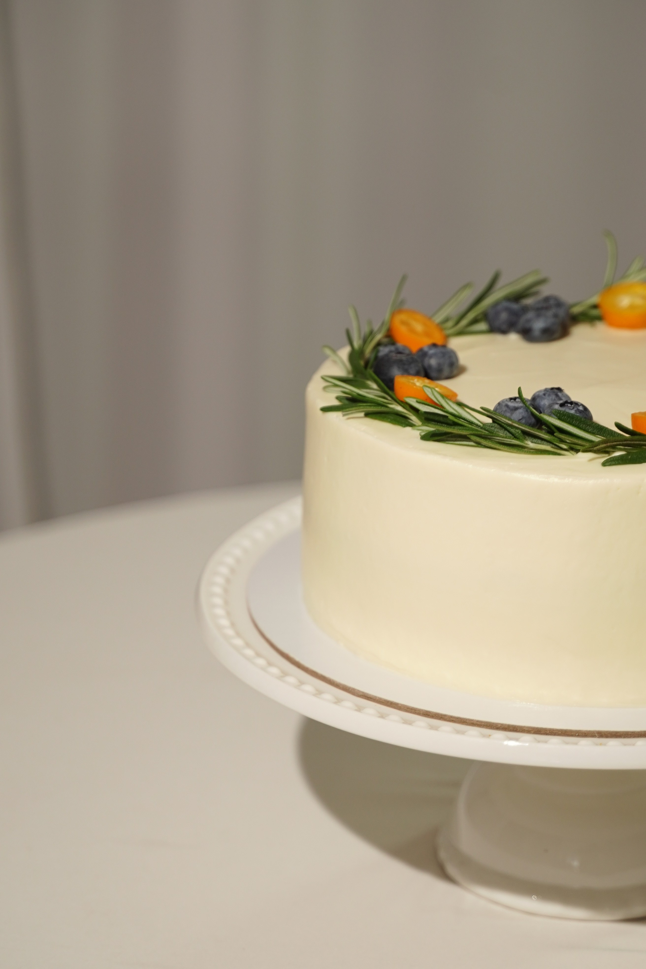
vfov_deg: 18.3
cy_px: 484
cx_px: 323
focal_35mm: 112
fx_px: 3014
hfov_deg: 12.2
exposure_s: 1/160
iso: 400
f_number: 2.8
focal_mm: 75
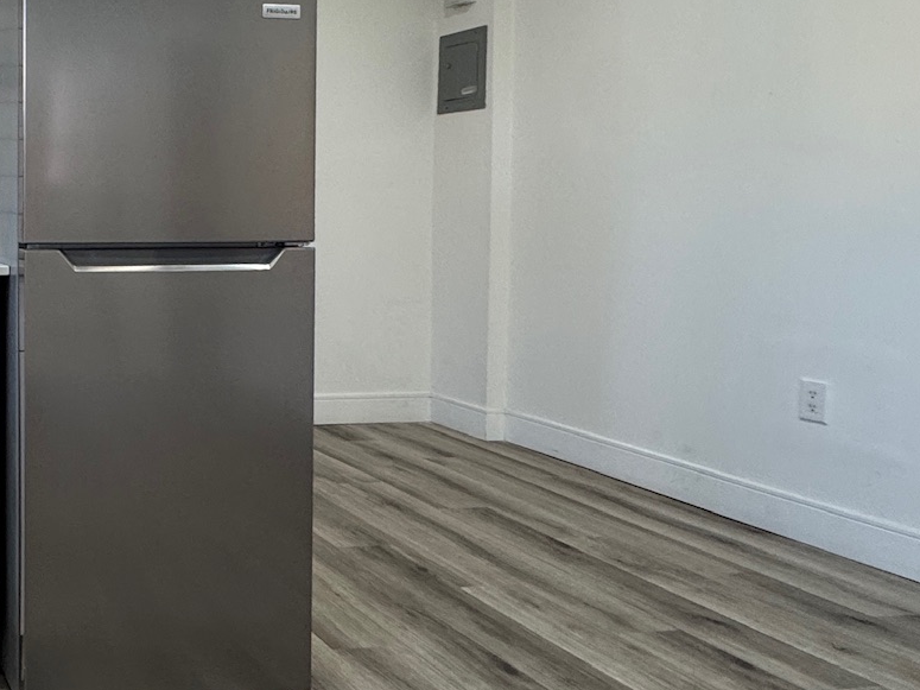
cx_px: -93
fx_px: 983
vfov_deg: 38.2
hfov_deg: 40.5
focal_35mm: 37
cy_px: 232
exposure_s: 1/60
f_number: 2.2
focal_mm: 2.22
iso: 200
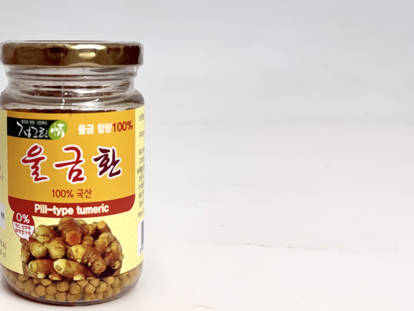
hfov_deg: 35.9
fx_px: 610
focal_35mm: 51
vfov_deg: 28.2
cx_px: 69
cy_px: 81
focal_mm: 6.76
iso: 80
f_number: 1.78
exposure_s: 1/665
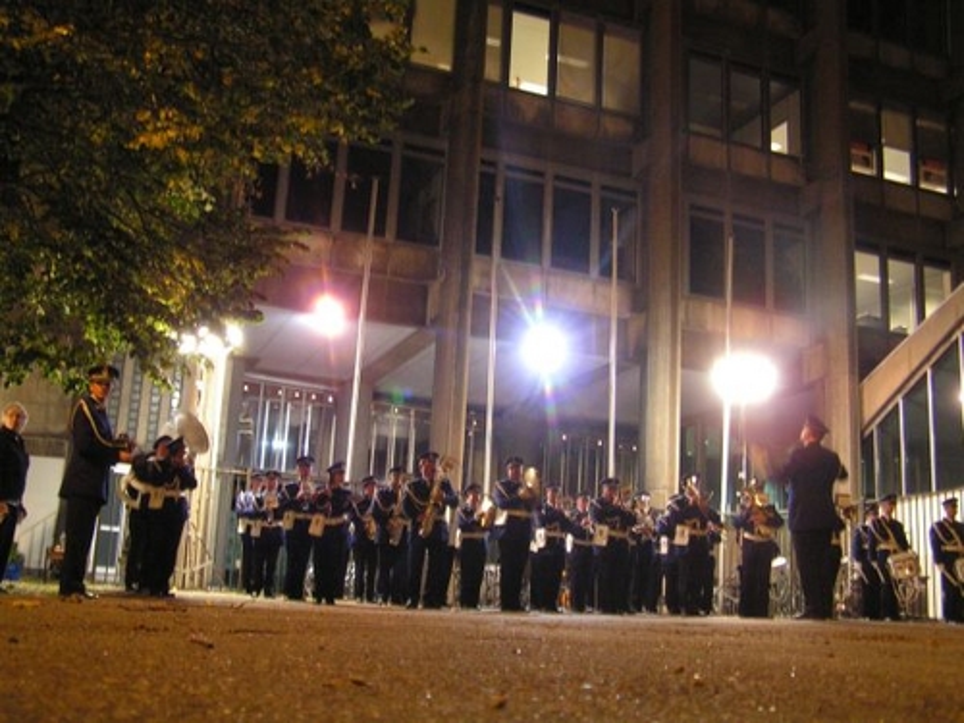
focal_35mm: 38
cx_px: 482
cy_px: 362
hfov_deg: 49.0
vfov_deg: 37.7
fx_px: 1058
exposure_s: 1/6
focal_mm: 6.3
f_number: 2.8
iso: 200
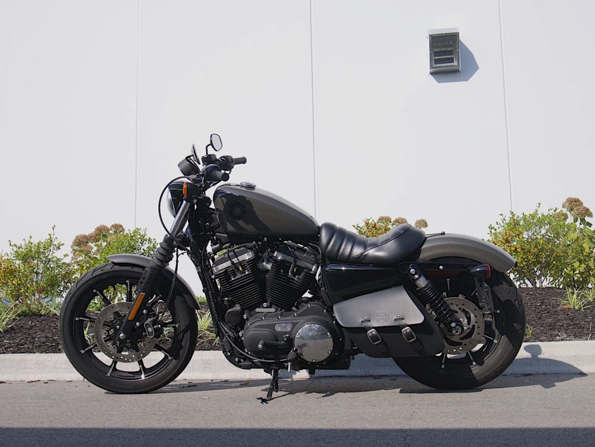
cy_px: 224
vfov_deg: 34.4
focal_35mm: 42
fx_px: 722
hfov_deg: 44.8
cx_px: 298
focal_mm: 21
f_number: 8
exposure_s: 1/320
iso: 200
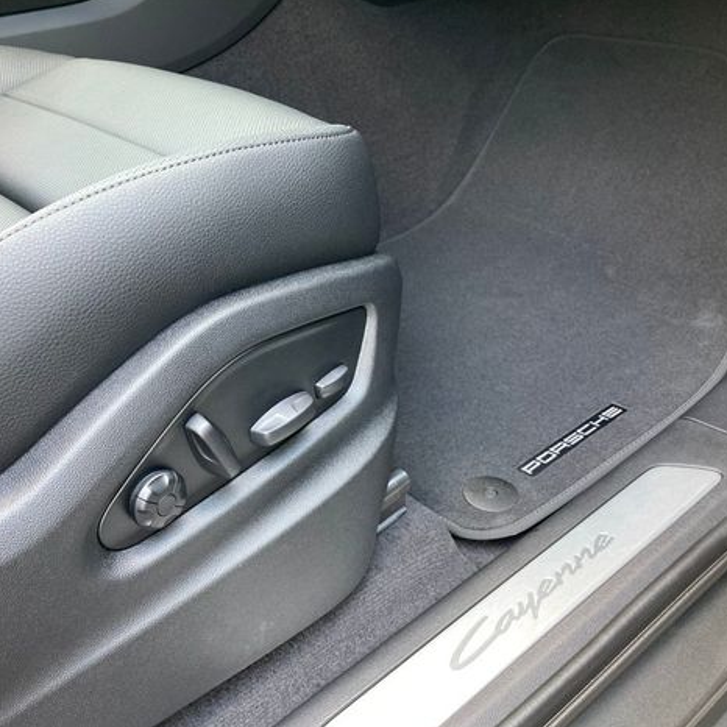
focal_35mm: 34
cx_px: 287
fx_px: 808
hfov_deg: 48.1
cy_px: 367
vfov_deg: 48.5
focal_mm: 3.99
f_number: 1.8
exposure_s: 1/90
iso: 80
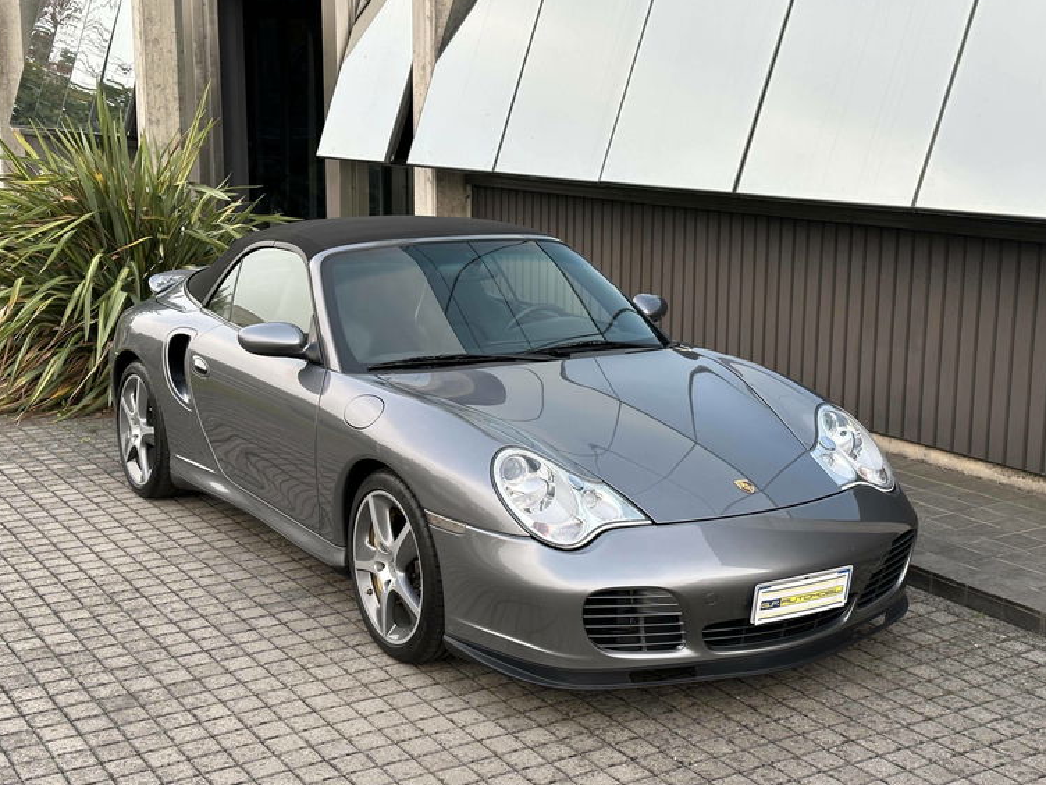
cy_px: 395
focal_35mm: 49
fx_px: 1481
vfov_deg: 29.7
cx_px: 524
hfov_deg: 38.9
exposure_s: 1/119
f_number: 1.78
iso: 80
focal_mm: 6.86
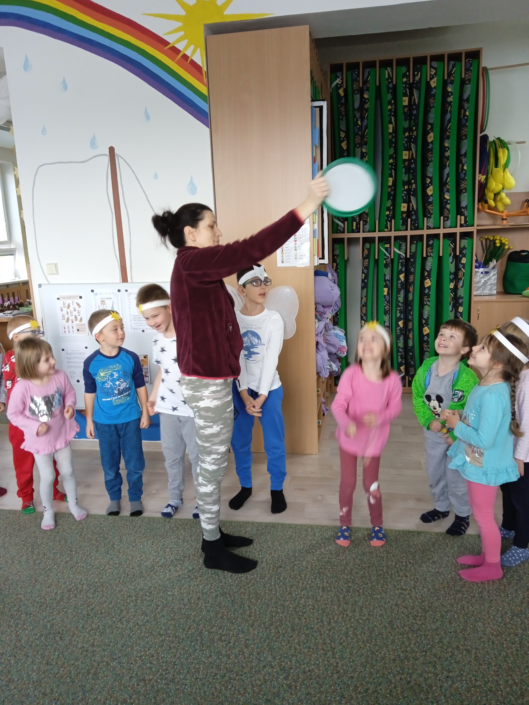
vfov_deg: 63.4
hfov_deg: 49.7
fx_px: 571
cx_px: 264
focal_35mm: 28
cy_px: 352
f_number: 2.2
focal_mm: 3.43
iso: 353
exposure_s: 1/25
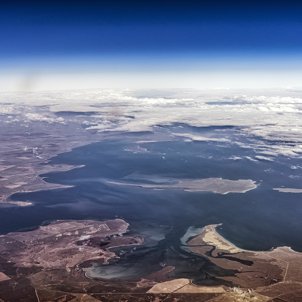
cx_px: 201
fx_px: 523
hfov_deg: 31.9
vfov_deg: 32.2
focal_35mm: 53
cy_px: 151
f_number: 7.1
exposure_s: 1/500
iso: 100
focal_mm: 41
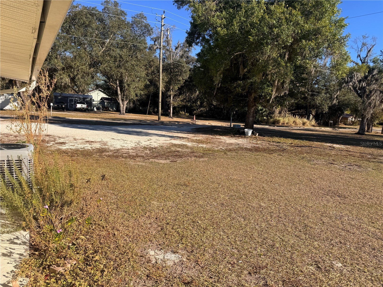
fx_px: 266
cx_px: 192
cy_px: 144
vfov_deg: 56.8
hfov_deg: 71.6
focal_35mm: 24
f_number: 1.78
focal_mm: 6.76
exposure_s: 1/3247
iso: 80
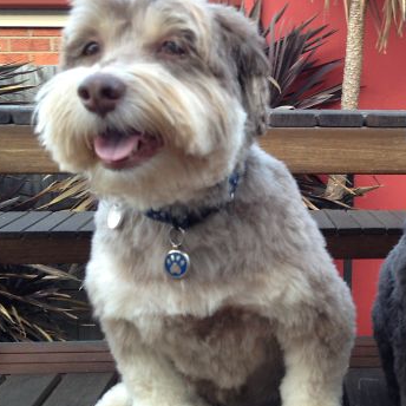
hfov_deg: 26.7
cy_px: 195
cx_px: 339
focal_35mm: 63
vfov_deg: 27.3
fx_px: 836
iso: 64
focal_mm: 4.28
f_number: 2.4
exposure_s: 1/60
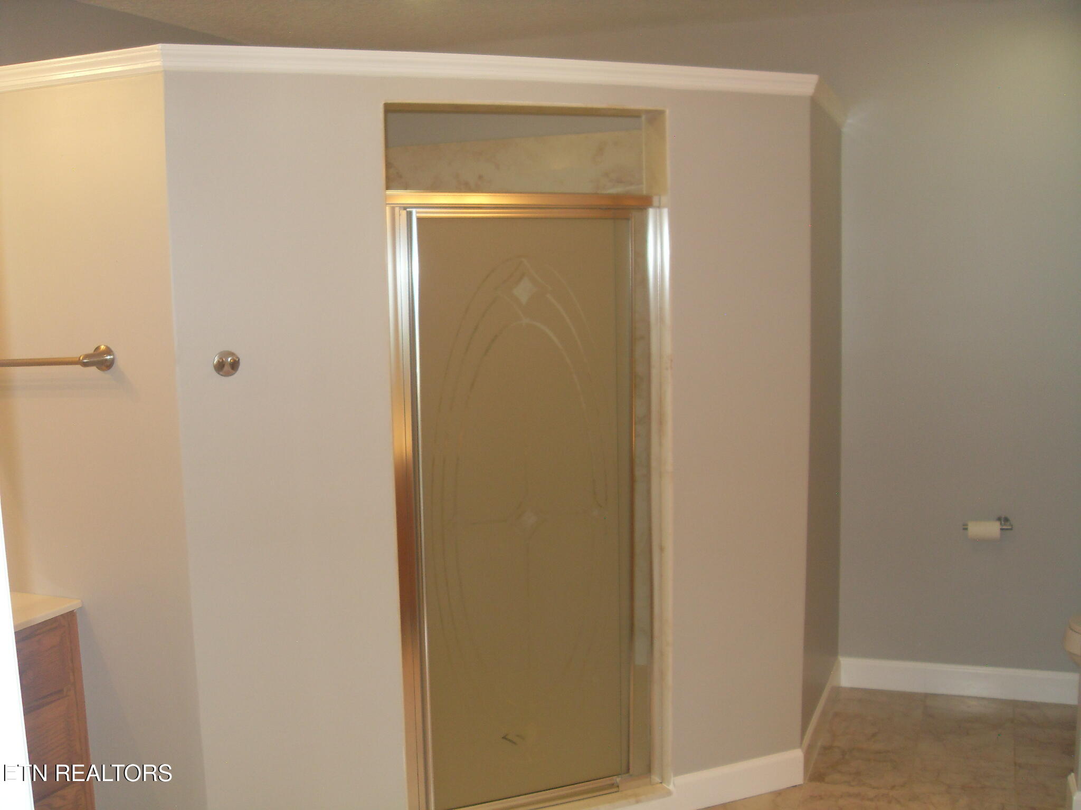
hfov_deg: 50.1
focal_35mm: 37
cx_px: 540
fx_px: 1155
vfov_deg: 38.7
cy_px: 405
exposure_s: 1/45
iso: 100
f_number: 2.8
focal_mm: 6.3
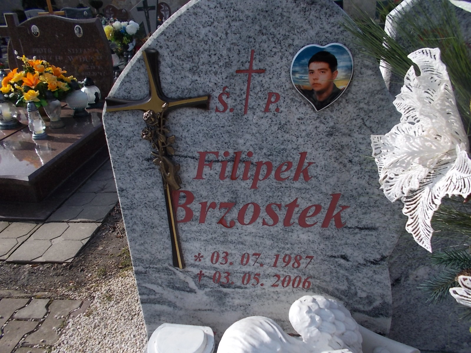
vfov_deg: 53.1
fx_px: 354
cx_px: 236
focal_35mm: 26
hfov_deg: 67.3
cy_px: 176
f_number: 8
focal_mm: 4.6
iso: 80
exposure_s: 1/160
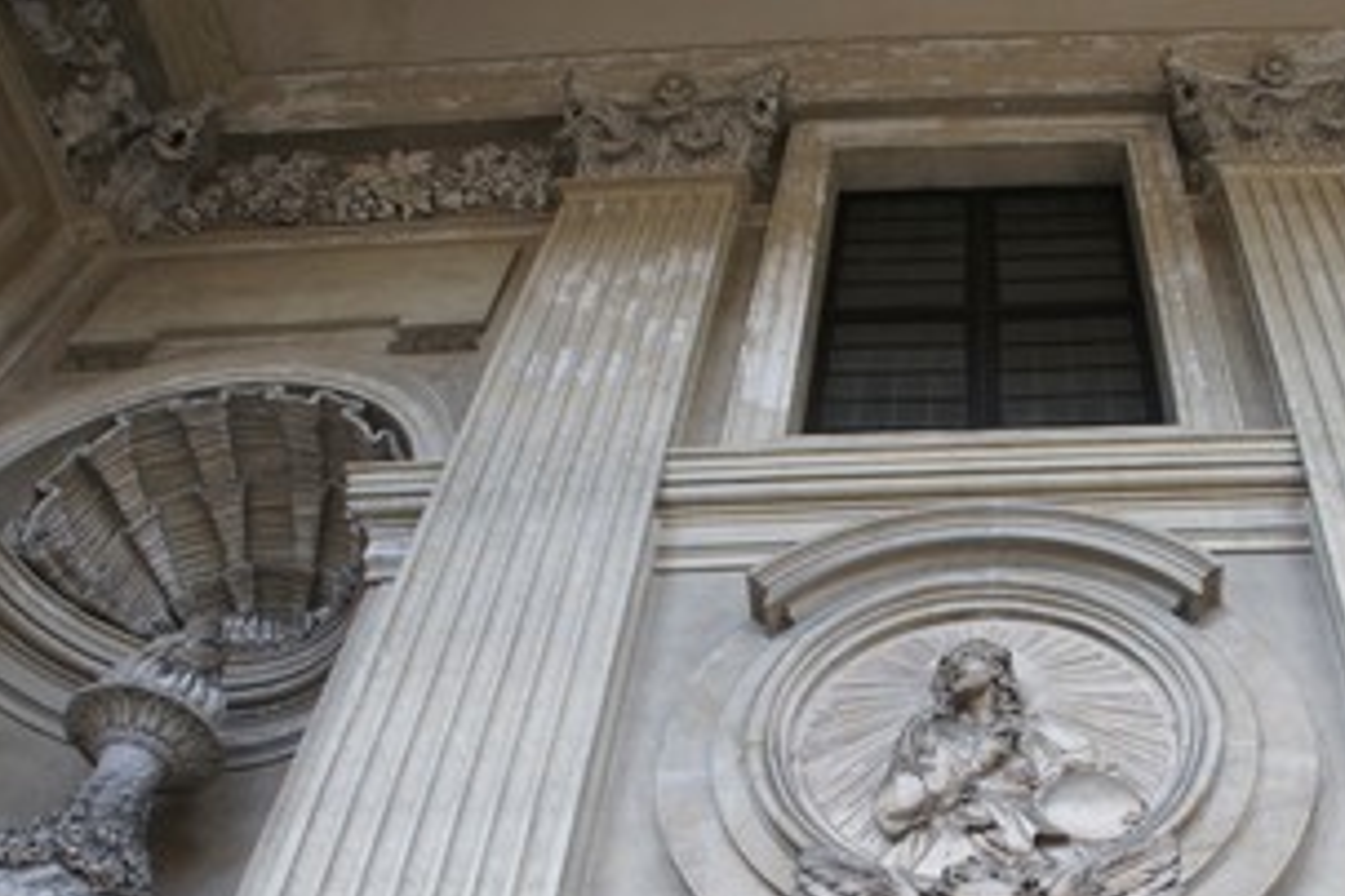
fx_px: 1532
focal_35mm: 41
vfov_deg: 32.0
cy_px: 674
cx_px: 1012
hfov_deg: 45.7
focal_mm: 18
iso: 320
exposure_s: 1/100
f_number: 5.6
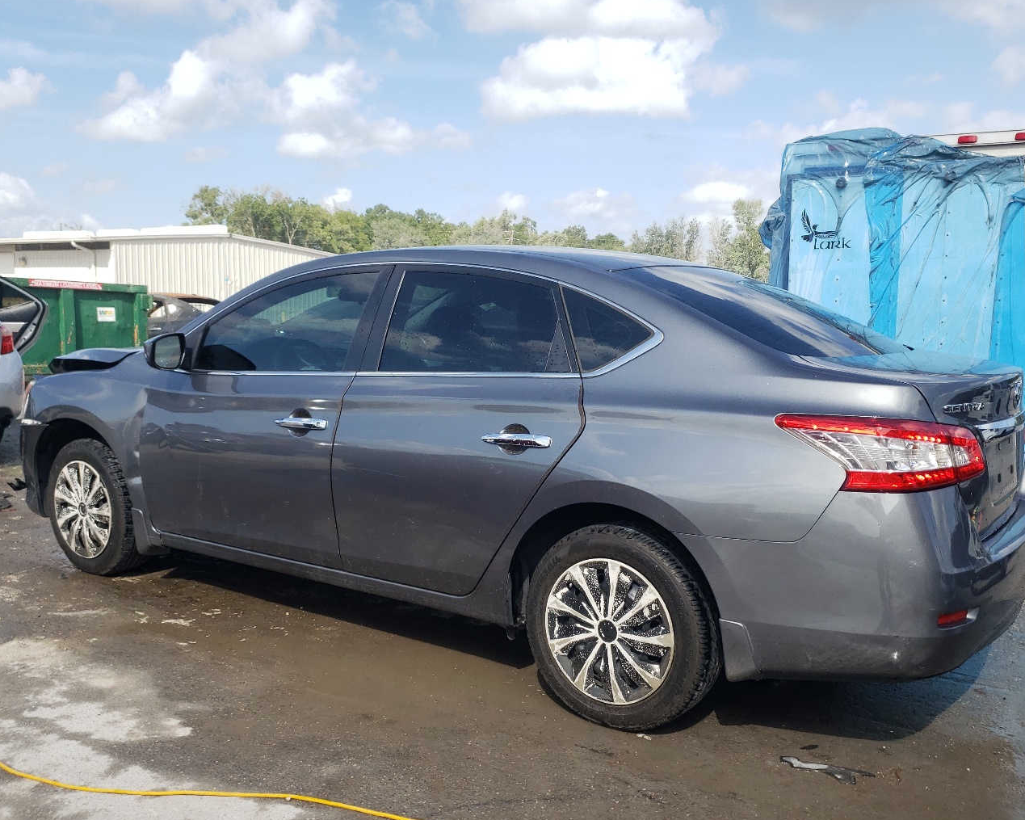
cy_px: 469
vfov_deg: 45.7
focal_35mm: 32
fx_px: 971
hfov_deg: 55.7
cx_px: 522
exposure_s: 1/2000
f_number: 1.5
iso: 50
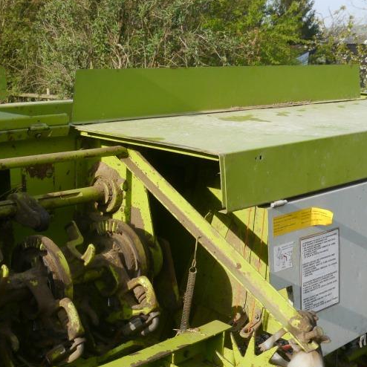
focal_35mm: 55
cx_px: 100
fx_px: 660
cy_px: 283
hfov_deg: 30.7
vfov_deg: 30.5
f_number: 6.3
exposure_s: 1/320
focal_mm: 15
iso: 160
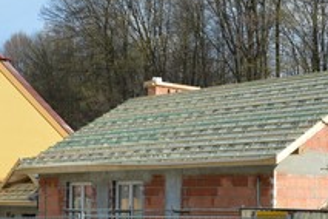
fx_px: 738
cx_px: 208
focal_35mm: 81
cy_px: 183
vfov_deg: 16.7
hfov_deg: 25.0
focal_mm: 18
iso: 125
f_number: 8
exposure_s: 1/250
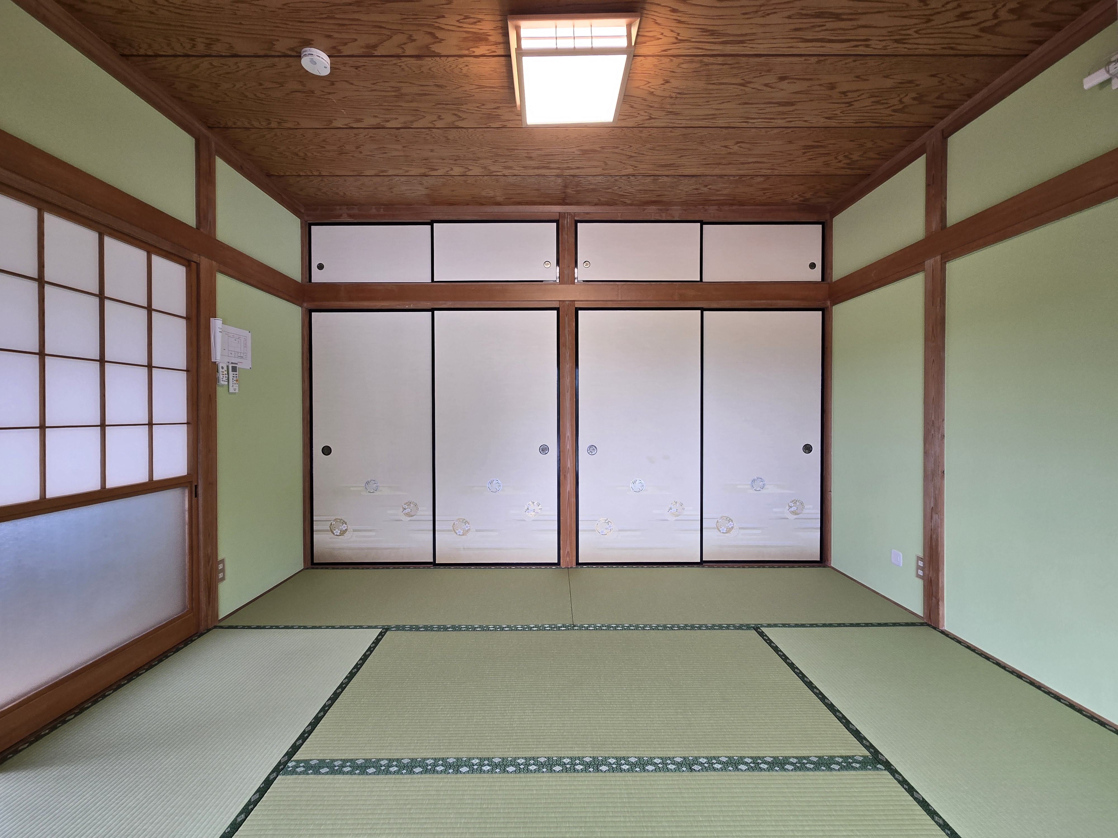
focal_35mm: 13
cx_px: 559
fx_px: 420
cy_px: 419
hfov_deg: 106.2
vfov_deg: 89.9
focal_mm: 2.2
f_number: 2.2
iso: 64
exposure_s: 1/70
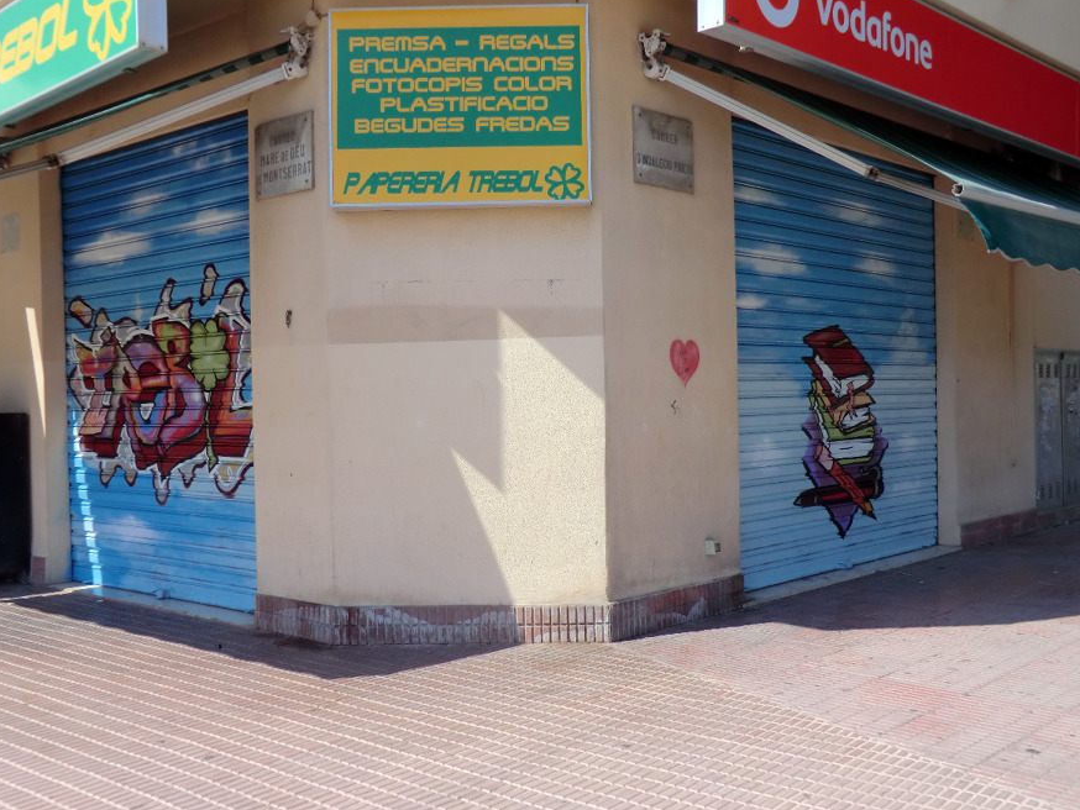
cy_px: 409
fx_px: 1092
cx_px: 529
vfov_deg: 40.7
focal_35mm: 35
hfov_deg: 52.6
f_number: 3.6
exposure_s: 1/640
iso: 64
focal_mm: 6.1
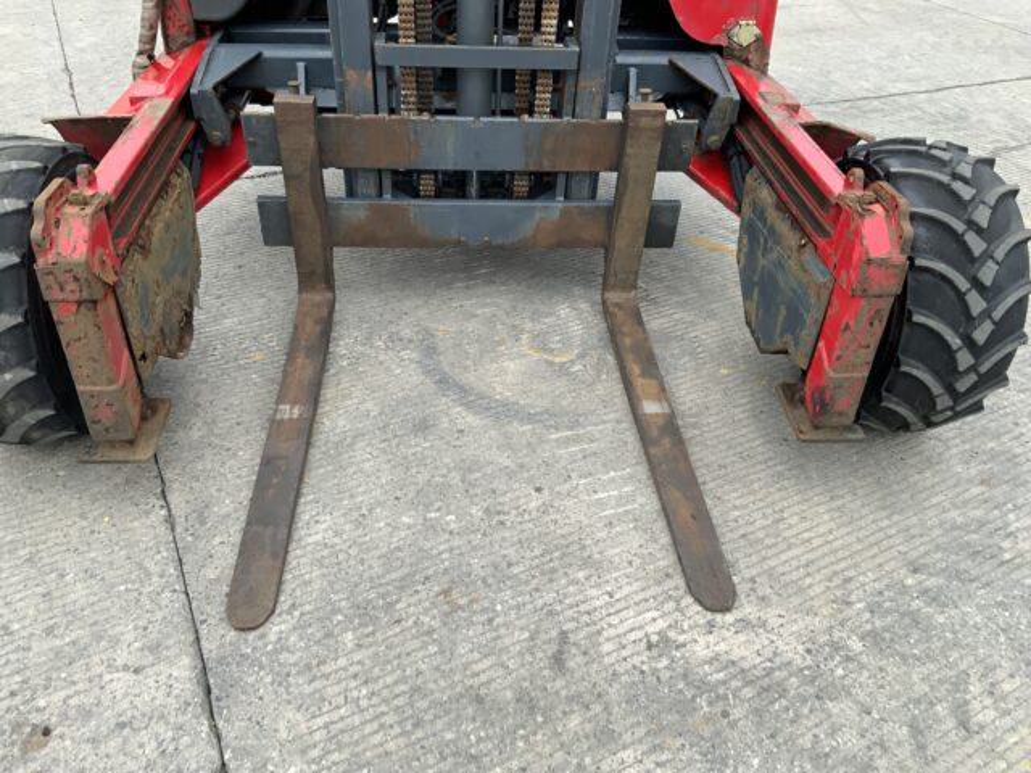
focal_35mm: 29
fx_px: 864
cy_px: 386
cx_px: 516
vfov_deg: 48.2
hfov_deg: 61.7
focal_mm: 3
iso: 16
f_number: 1.8
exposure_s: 1/210
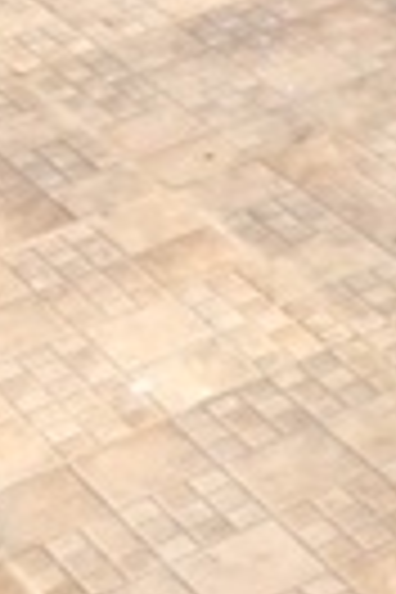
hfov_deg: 8.7
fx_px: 2409
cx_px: 904
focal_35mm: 146
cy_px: -837
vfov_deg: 11.6
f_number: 2.2
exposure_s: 1/455
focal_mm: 4.15
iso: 32
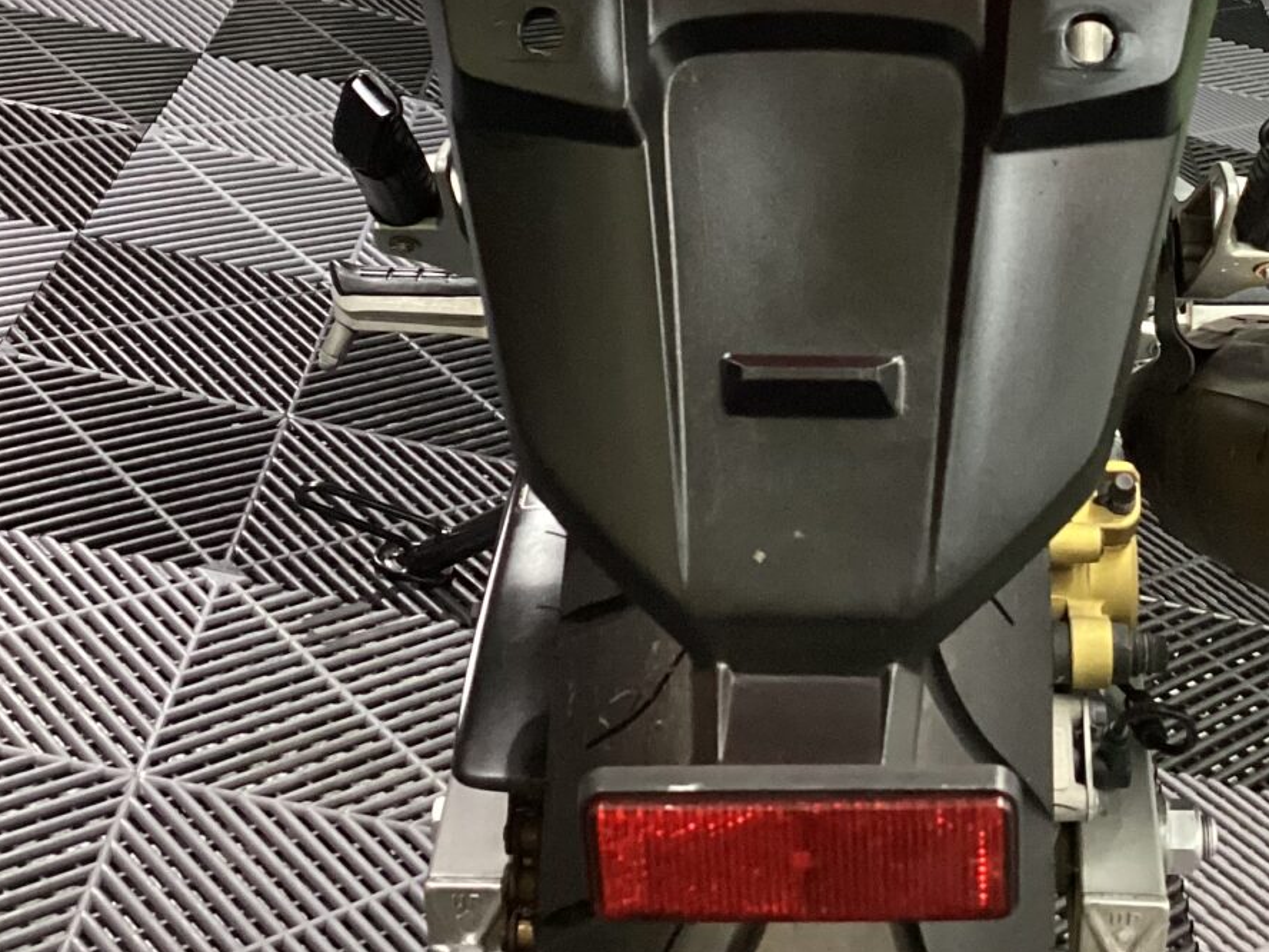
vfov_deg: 21.3
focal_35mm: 67
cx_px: 839
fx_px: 2456
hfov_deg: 28.8
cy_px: 31
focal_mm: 3.3
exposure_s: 1/40
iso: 320
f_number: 2.4
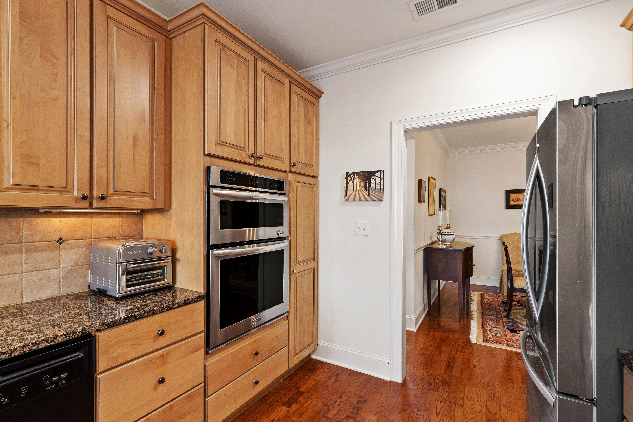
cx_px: 316
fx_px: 264
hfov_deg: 100.4
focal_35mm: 15
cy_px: 211
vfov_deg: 77.3
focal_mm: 10
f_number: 8
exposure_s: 1/1.67
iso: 100
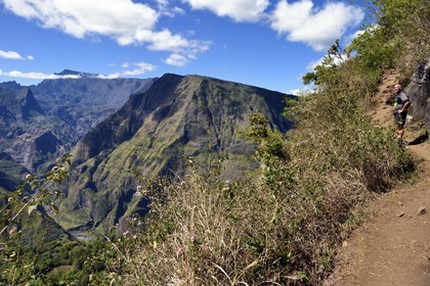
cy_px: 143
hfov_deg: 73.7
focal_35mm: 24
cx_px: 215
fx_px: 287
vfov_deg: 53.1
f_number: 13
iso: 200
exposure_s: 1/250
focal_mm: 24
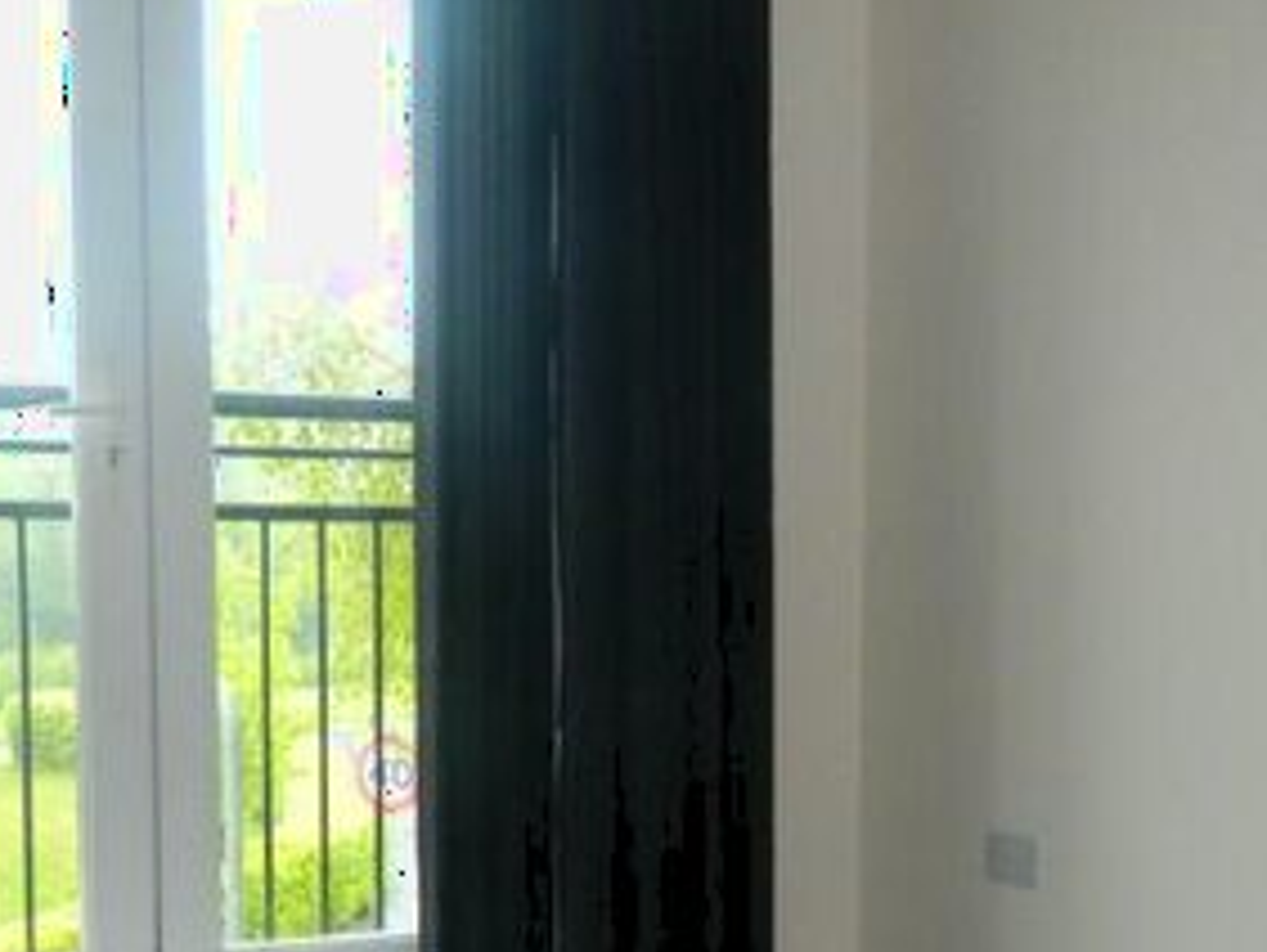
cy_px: 775
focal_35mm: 62
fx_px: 2271
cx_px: 791
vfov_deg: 23.3
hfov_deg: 31.0
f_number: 3.1
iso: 200
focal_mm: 4.5
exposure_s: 1/30
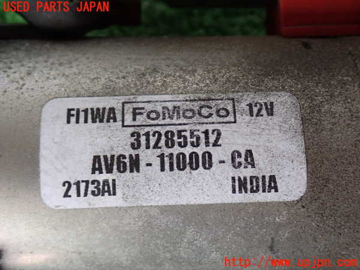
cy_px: 135
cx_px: 180
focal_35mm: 44
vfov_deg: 32.9
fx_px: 458
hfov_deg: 42.9
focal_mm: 7.84
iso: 320
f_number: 2.9
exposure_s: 1/40
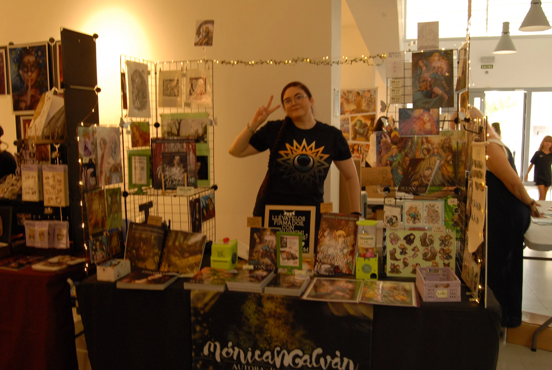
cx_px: 276
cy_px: 185
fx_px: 507
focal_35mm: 33
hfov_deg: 57.1
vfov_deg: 40.1
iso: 400
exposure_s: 1/8
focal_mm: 22
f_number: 6.3
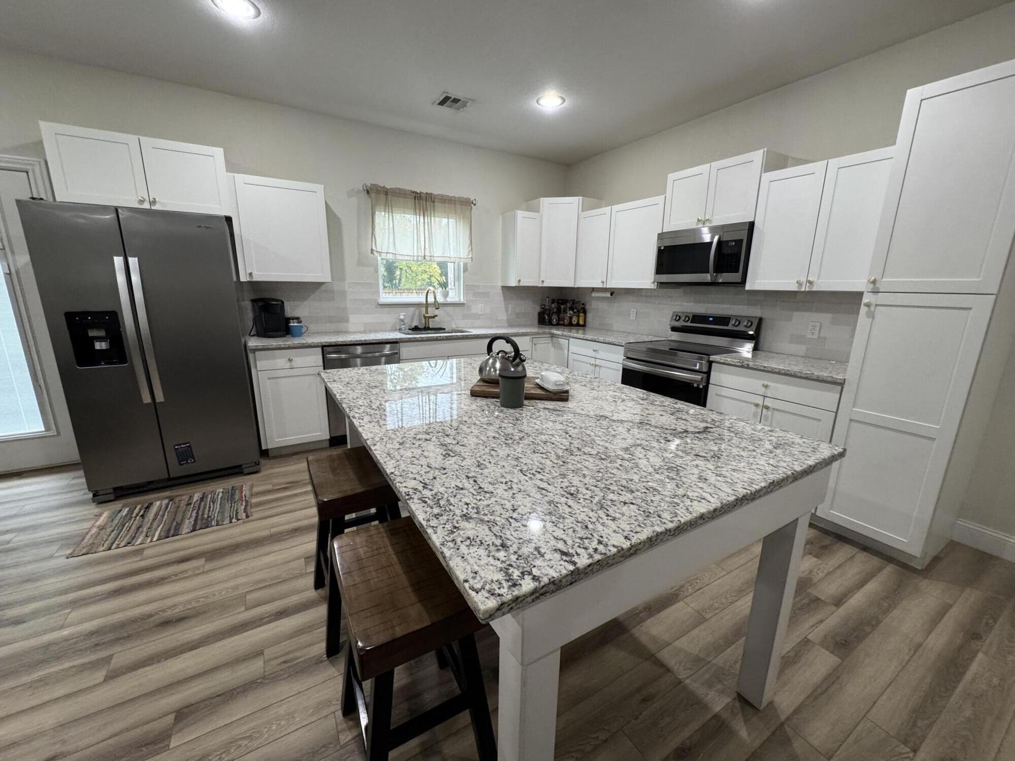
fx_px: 411
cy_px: 380
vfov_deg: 85.7
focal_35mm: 14
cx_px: 508
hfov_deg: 102.1
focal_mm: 2.22
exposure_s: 1/60
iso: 250
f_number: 2.2
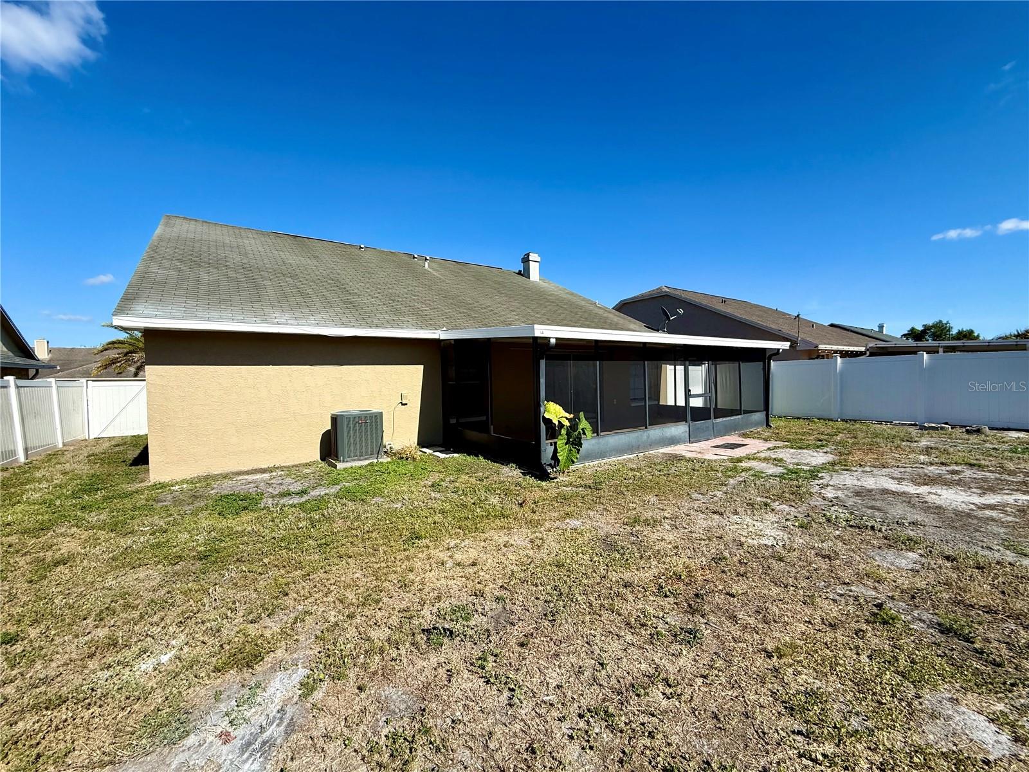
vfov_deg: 85.7
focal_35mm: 14
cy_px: 386
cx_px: 514
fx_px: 416
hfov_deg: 102.1
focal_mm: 2.22
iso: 50
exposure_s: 1/1961
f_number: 2.2
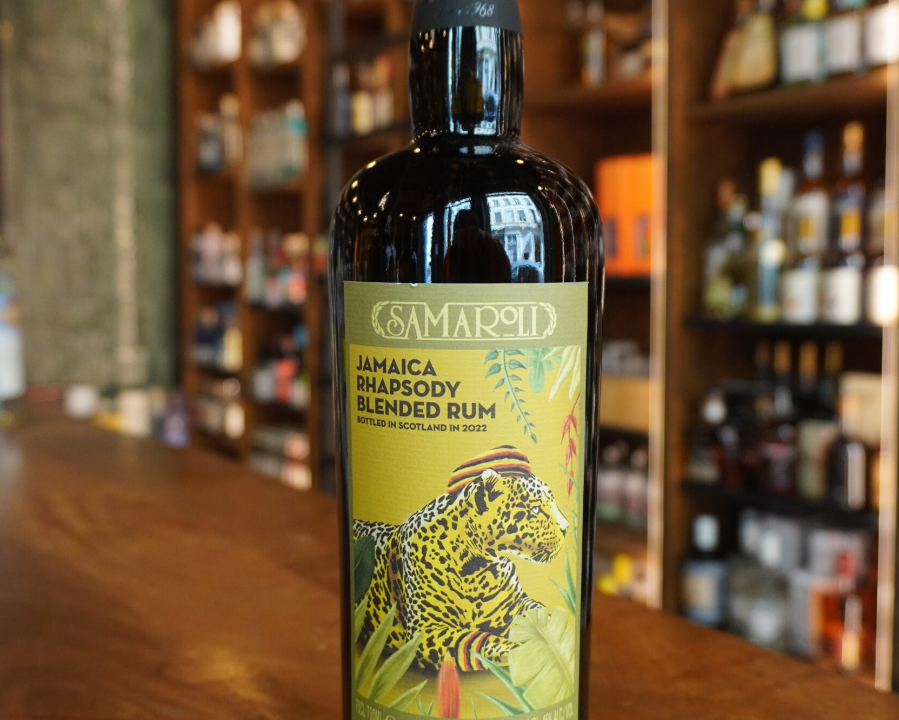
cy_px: 340
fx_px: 1038
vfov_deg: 38.2
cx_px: 459
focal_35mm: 39
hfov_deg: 46.8
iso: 1000
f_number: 4
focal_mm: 18
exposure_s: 1/160
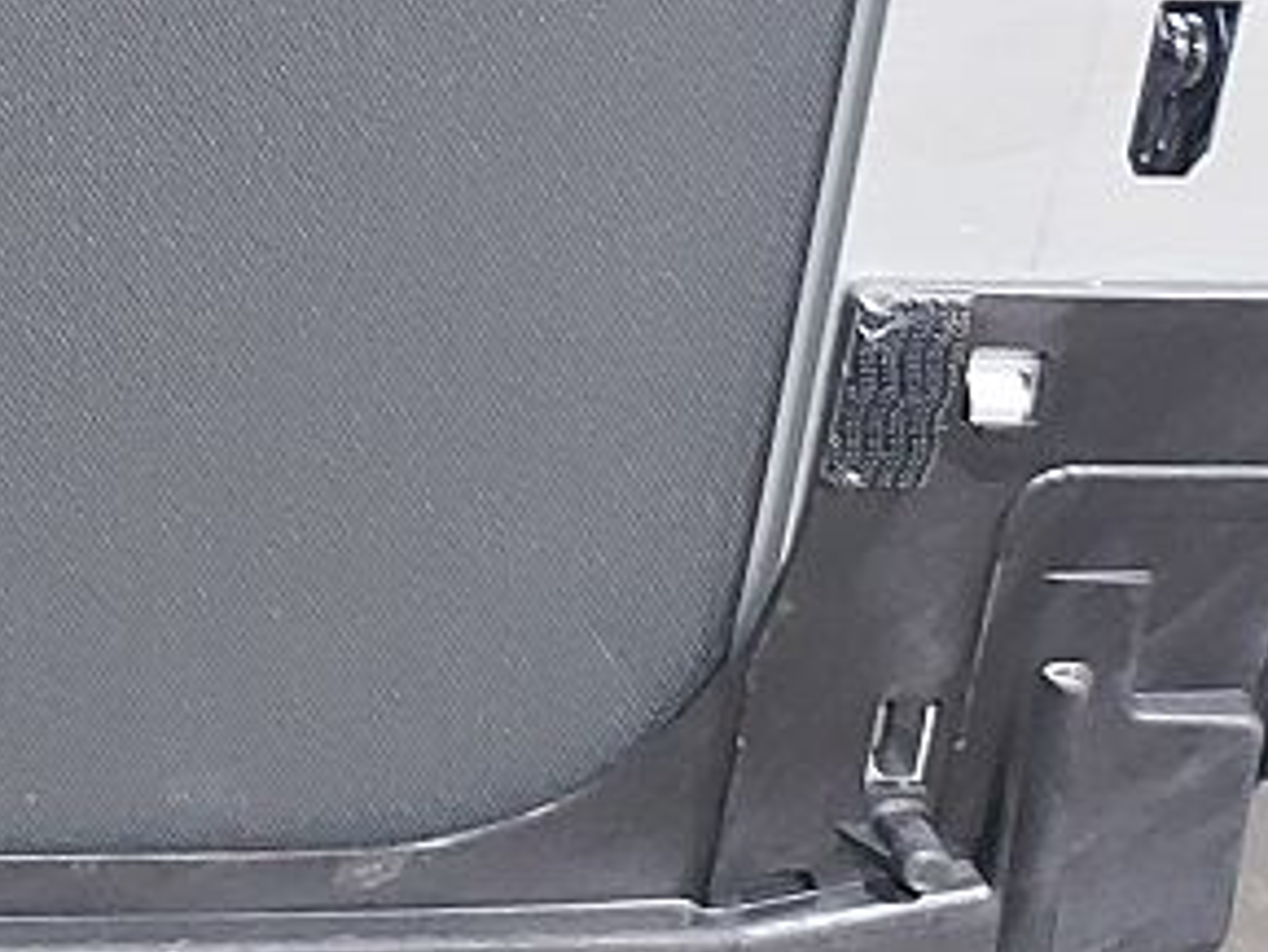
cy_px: -641
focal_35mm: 115
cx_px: -1261
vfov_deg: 12.1
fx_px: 4214
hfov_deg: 14.3
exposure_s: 1/25
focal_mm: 5.23
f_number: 1.8
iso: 320
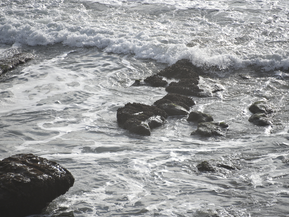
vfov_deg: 4.6
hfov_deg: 6.1
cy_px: 108
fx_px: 2722
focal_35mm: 326
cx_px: 146
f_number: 6.3
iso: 100
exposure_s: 1/640
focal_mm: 300
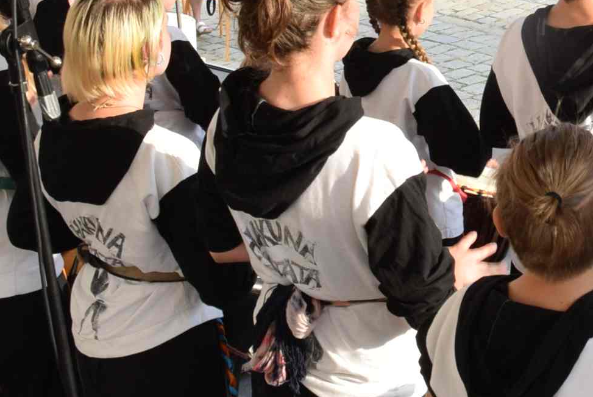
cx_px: 608
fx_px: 1369
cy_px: -2
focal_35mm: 83
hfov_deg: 23.3
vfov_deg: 16.2
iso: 400
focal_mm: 18
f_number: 9
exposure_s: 1/160
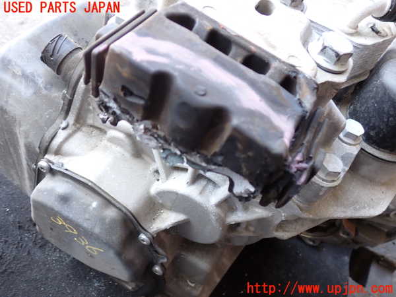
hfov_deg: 60.0
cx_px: 198
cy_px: 148
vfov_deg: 46.8
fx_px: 343
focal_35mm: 30
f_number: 2.3
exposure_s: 1/60
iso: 160
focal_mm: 5.4
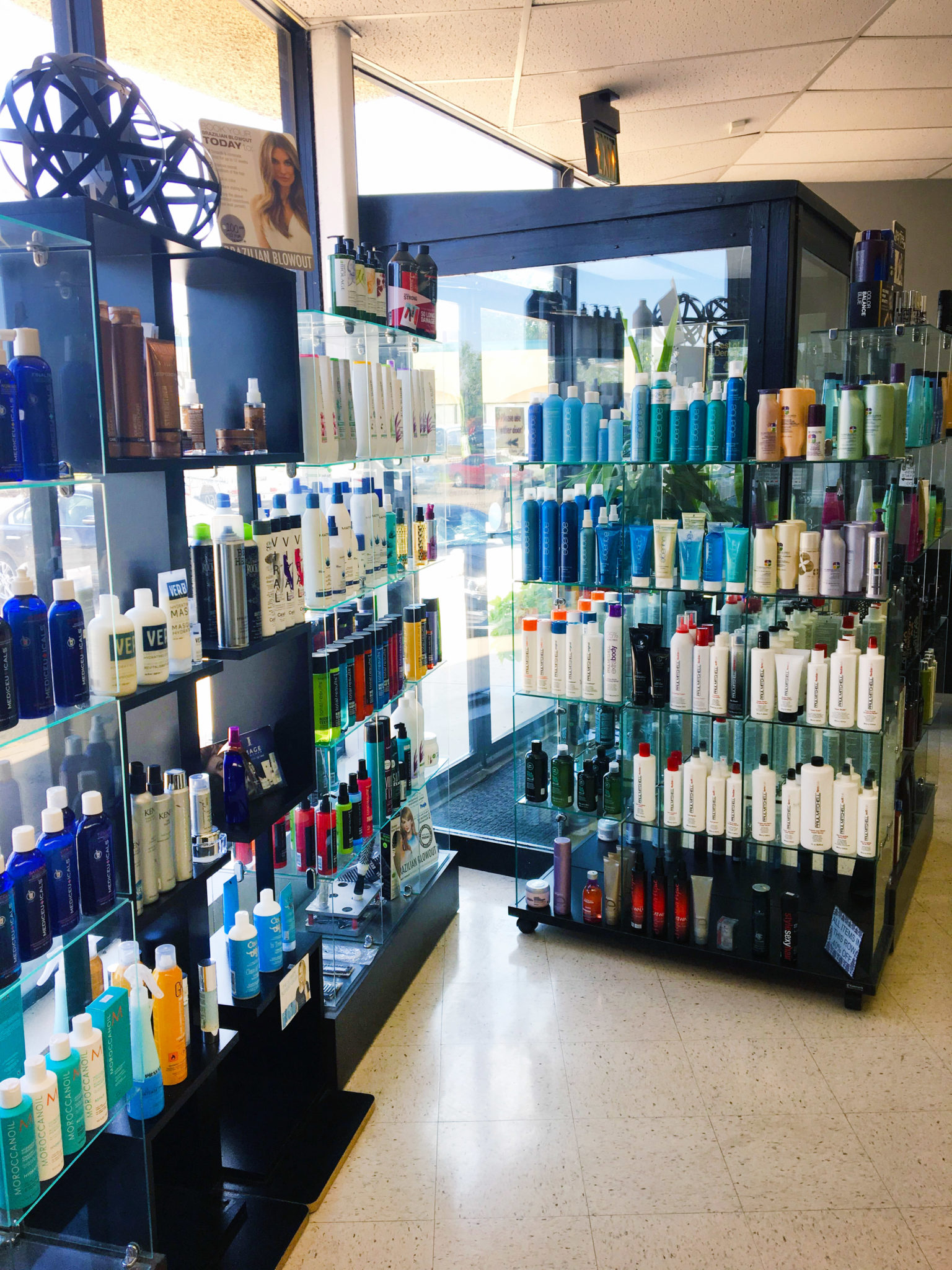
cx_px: 476
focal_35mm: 29
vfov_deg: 61.7
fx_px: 1063
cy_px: 635
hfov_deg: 48.2
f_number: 2.2
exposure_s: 1/120
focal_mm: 4.15
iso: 25
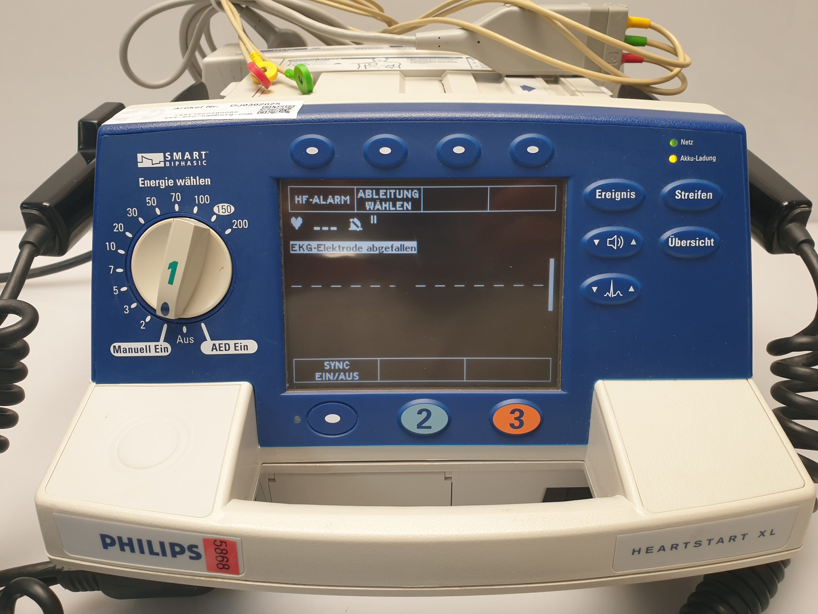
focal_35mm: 26
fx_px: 614
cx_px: 409
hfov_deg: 67.3
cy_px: 307
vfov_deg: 53.1
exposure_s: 1/50
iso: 80
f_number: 2.4
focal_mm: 4.3
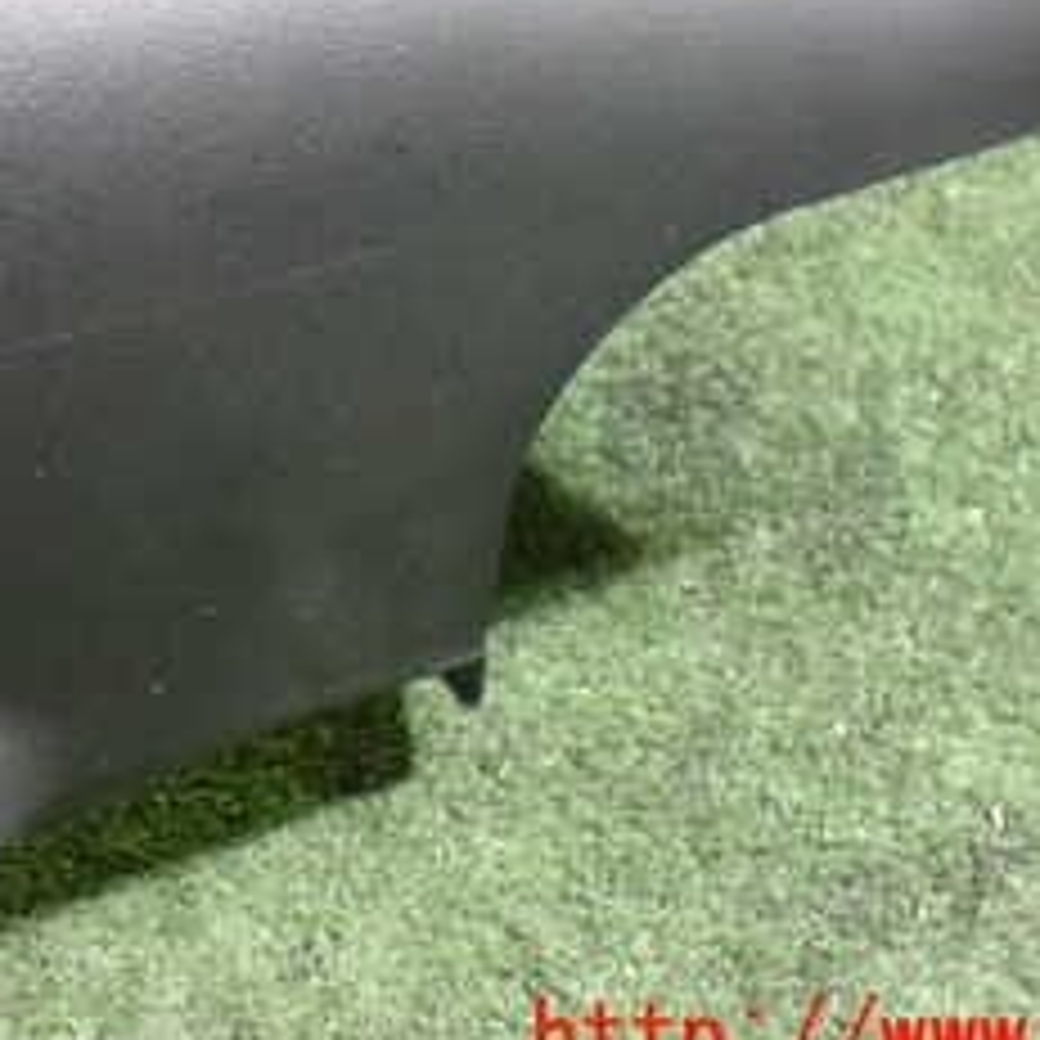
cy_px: 86
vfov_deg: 24.2
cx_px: 198
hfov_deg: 24.6
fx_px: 2345
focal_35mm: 69
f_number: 2.3
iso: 1000
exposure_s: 1/30
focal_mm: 5.4
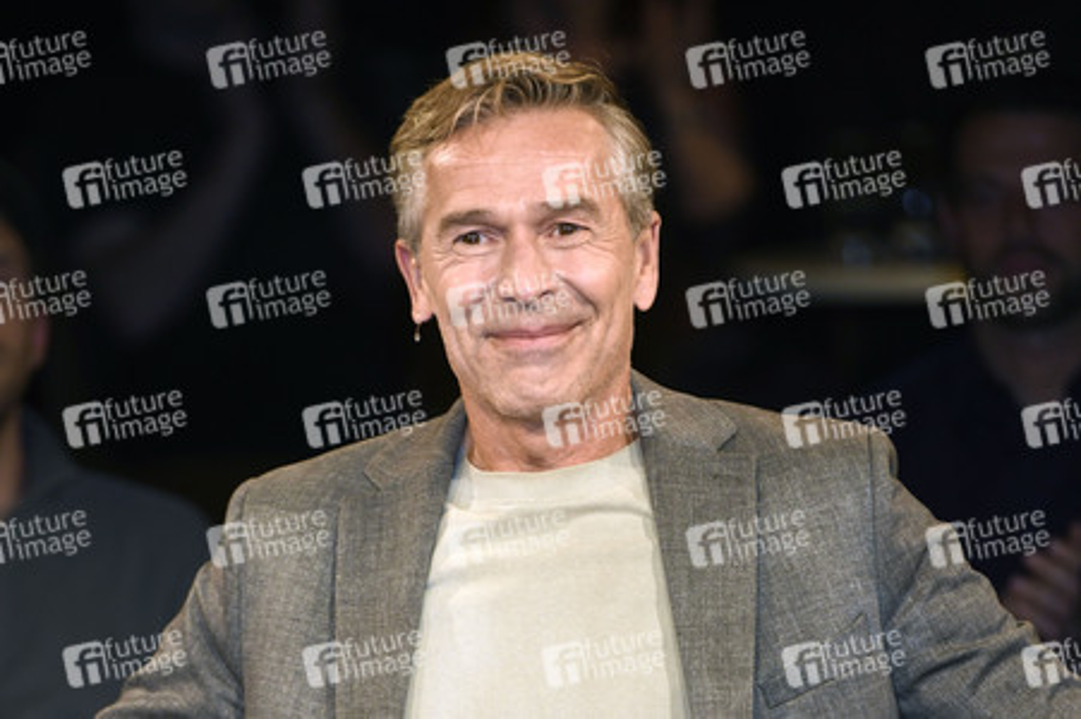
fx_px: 6001
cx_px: 540
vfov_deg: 6.9
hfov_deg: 10.3
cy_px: 360
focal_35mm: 200
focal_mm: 200
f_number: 4
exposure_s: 1/250
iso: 1000
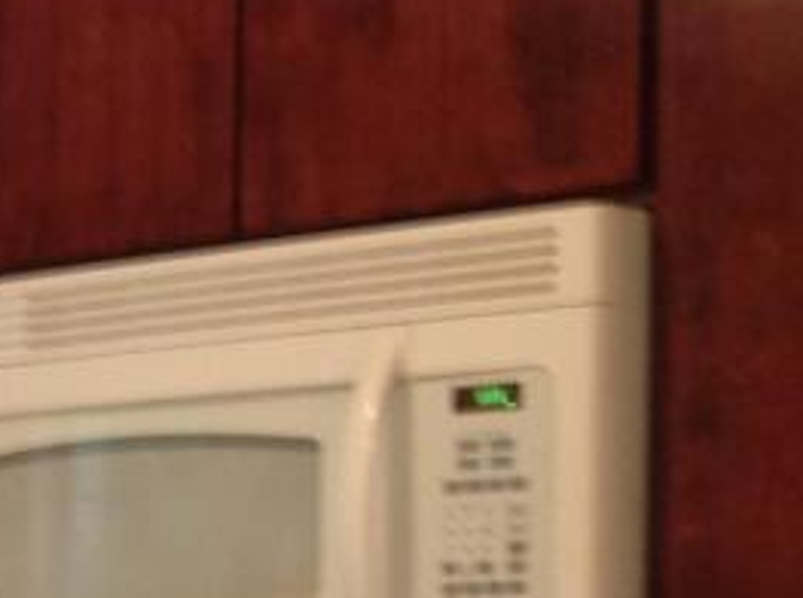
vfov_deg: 10.4
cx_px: -650
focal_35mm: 137
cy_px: 891
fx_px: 3171
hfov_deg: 13.0
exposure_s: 1/15
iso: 125
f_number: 2.4
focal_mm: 4.28
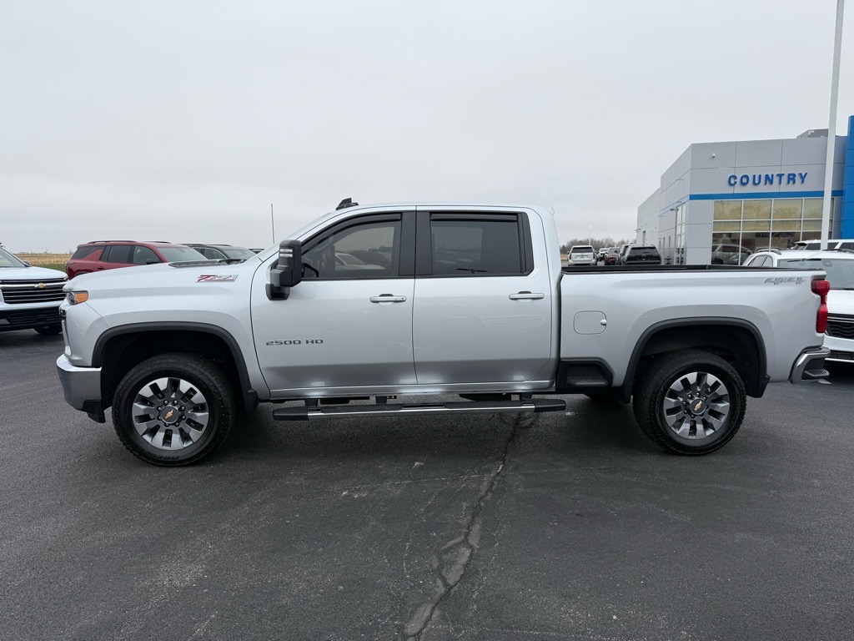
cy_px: 320
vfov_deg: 56.8
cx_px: 427
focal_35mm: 24
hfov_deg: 71.6
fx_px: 592
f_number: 1.78
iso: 80
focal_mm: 6.76
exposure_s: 1/831
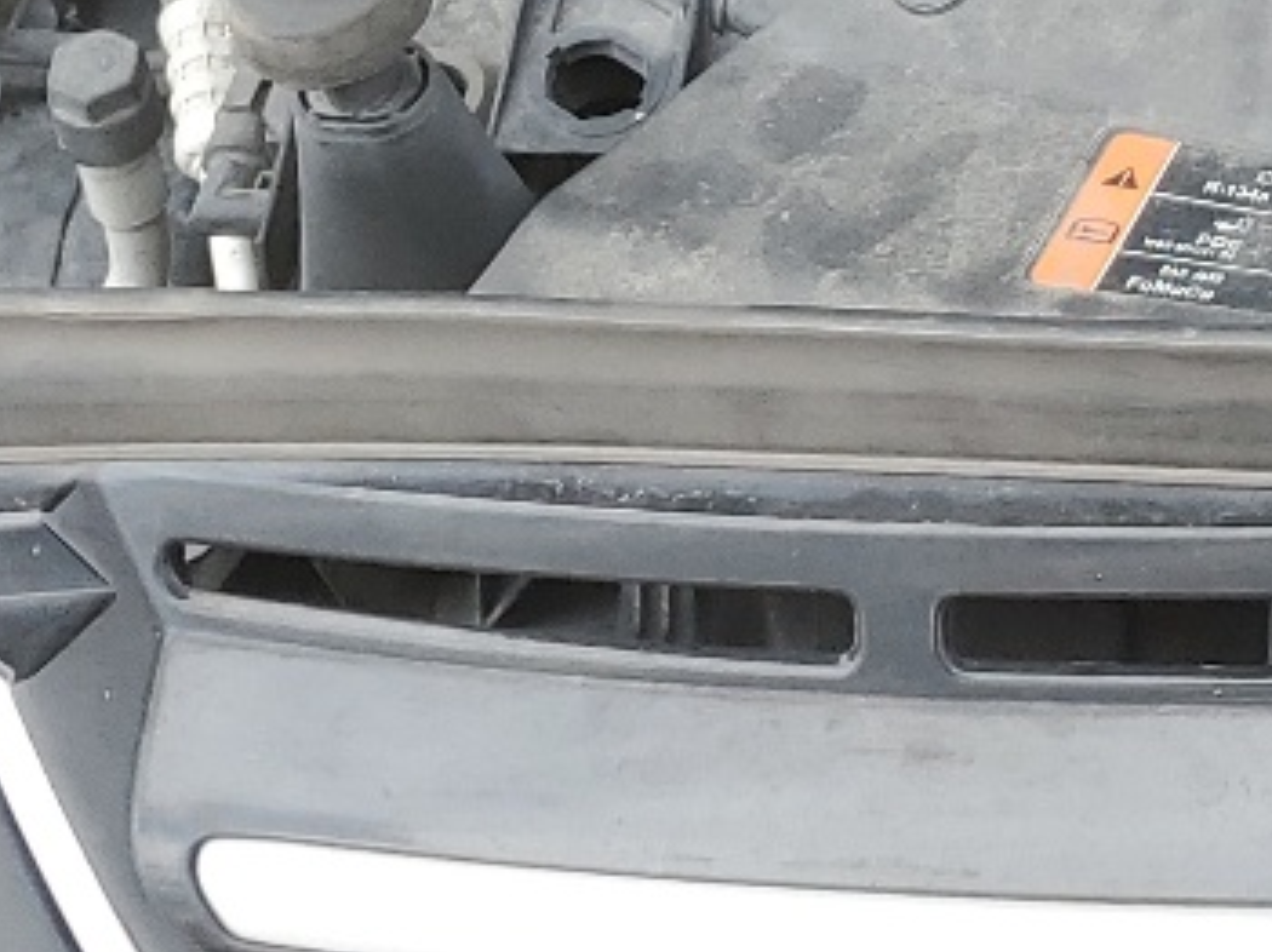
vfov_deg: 11.8
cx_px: 1992
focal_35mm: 119
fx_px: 4370
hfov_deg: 15.2
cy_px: -556
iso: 50
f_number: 1.5
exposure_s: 1/385
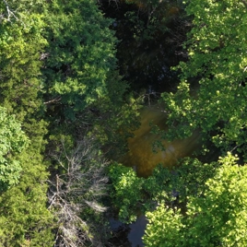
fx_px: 1768
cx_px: 164
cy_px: 124
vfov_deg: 8.0
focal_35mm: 219
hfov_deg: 8.0
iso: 100
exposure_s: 1/200
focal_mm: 30.71
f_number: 3.4
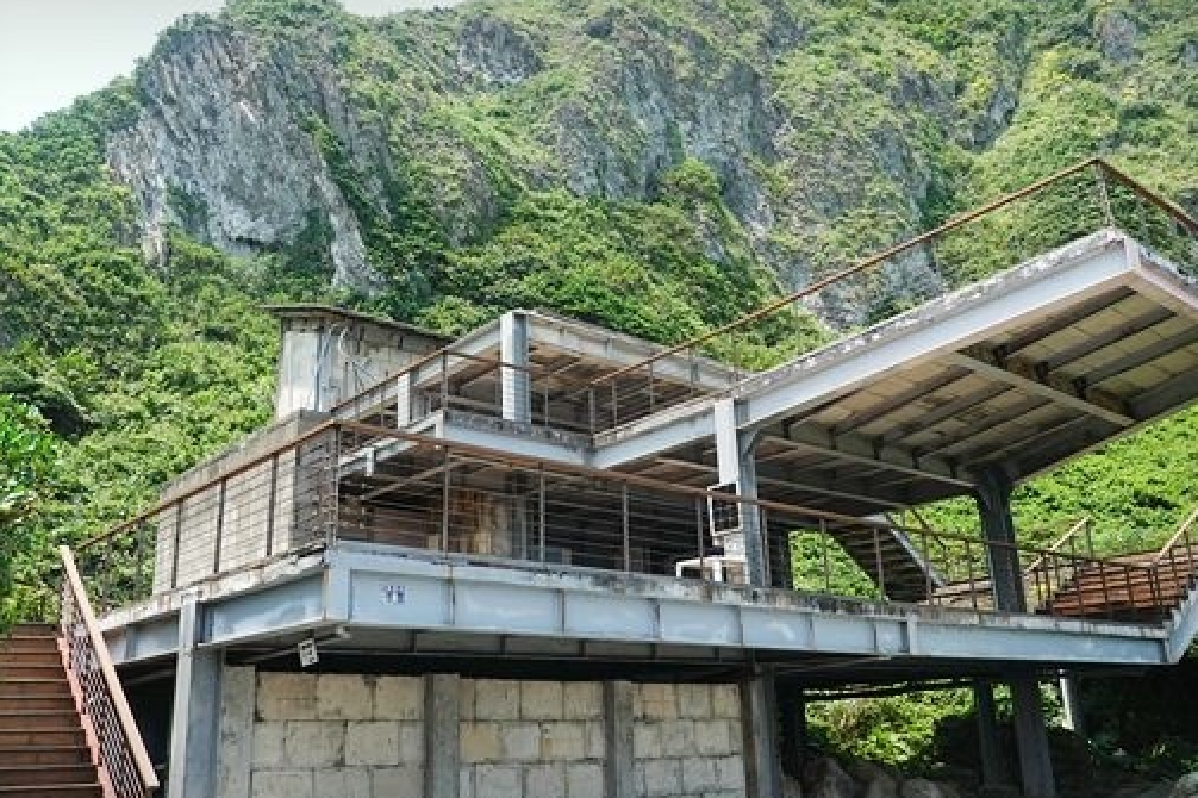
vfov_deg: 42.3
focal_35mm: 31
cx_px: 562
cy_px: 416
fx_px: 1031
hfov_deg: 60.3
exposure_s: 1/200
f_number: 5.6
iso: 125
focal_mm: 9.13
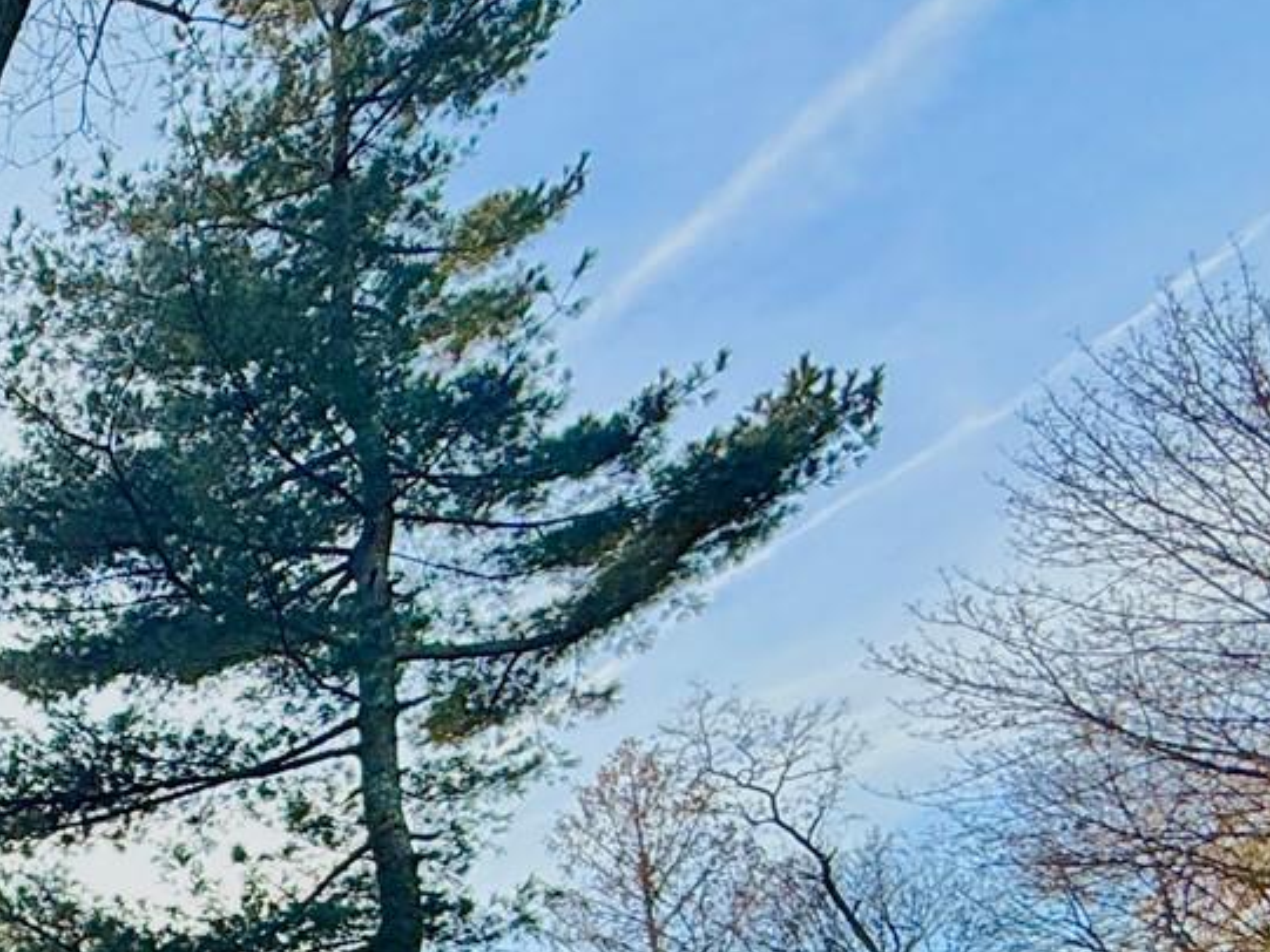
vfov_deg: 23.7
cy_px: 1297
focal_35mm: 53
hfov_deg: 28.2
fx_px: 1945
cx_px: -470
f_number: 2.2
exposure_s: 1/535
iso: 50
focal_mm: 2.22
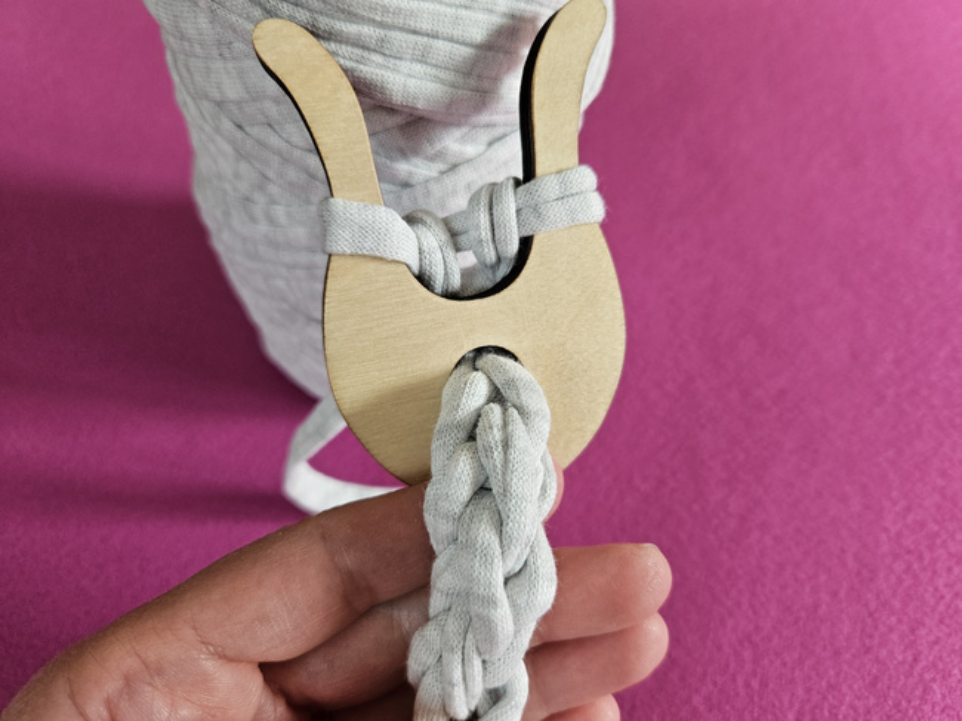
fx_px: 639
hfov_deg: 73.9
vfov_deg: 58.8
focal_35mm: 23
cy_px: 360
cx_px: 481
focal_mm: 5.4
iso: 250
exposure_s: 1/100
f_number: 1.8
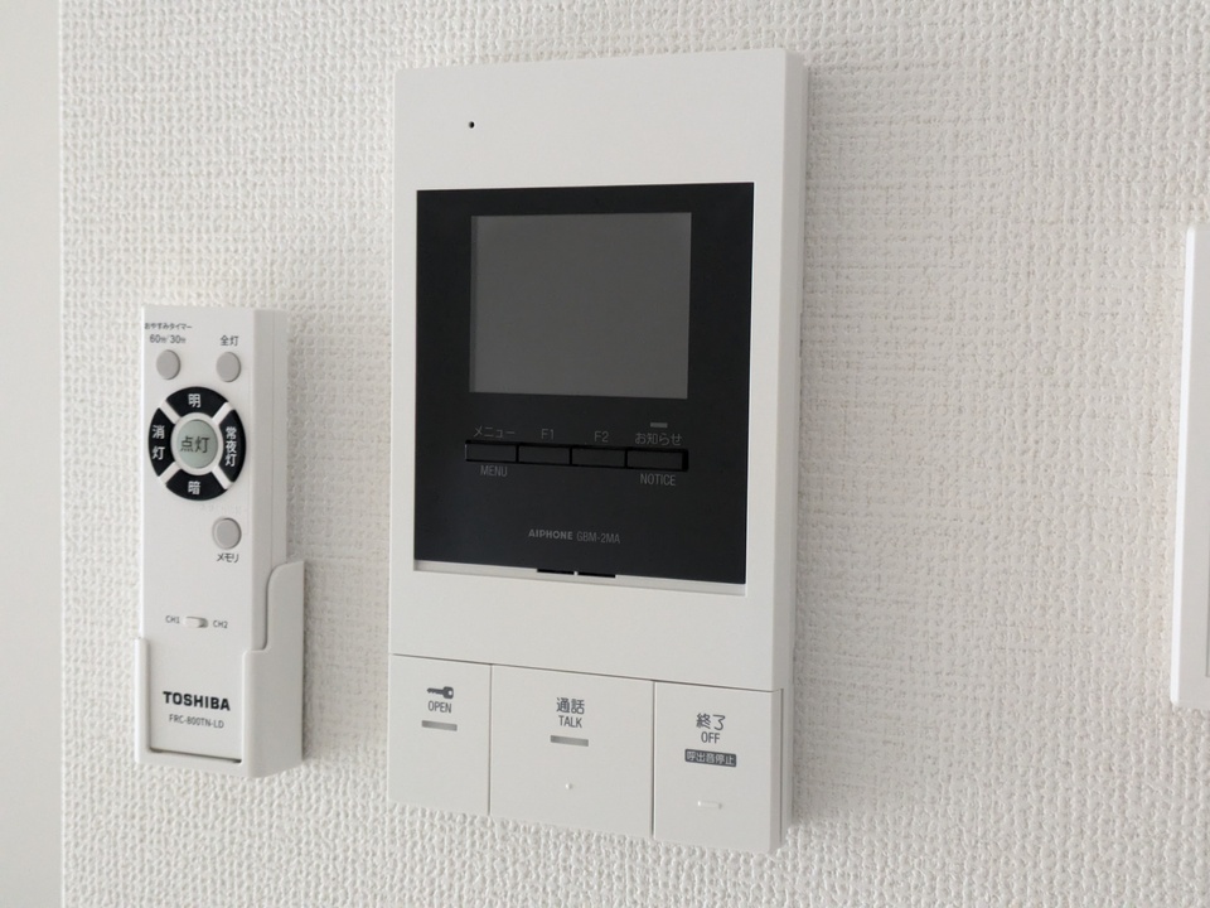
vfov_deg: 28.6
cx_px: 605
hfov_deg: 37.5
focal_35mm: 51
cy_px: 454
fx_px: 1783
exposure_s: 1/40
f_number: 1.89
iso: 792
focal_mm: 5.43
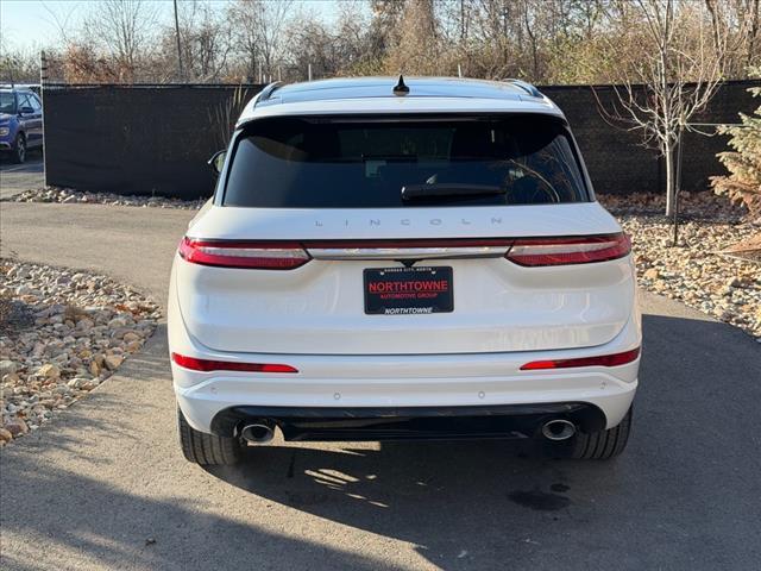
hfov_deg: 39.7
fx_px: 1055
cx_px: 380
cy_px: 286
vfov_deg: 30.3
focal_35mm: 48
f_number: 1.78
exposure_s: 1/1543
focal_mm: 6.76
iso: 80
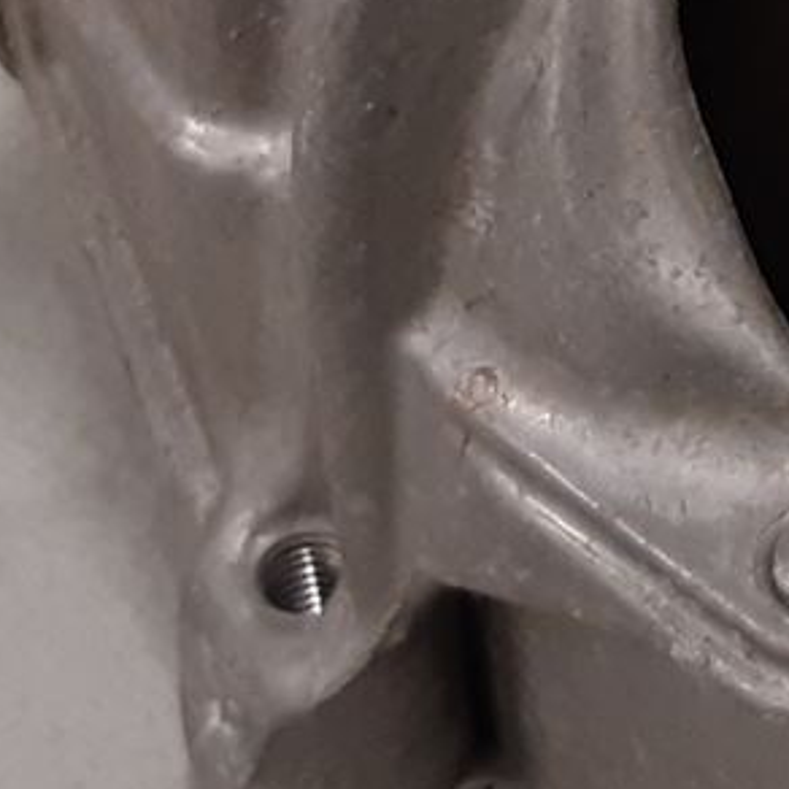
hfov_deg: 10.6
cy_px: -322
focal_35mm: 161
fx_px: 4152
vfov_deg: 10.5
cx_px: 1038
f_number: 1.7
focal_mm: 3.93
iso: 125
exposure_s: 1/50
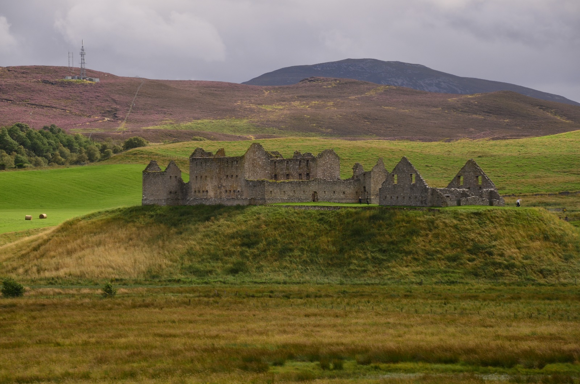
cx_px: 290
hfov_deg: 13.7
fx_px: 2411
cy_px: 192
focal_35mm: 150
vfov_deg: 9.1
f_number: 5.3
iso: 250
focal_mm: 100
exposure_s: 1/400
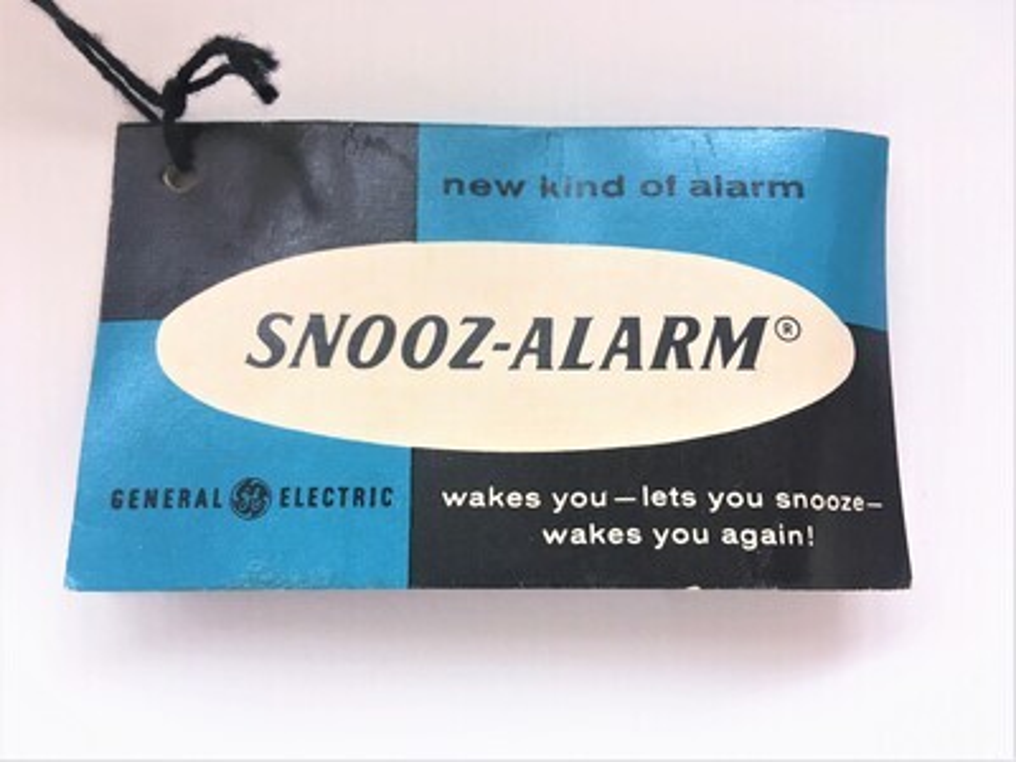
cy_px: 381
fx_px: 851
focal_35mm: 29
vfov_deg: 48.2
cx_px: 508
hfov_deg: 61.7
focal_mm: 4.15
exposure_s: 1/33
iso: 40
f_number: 2.2
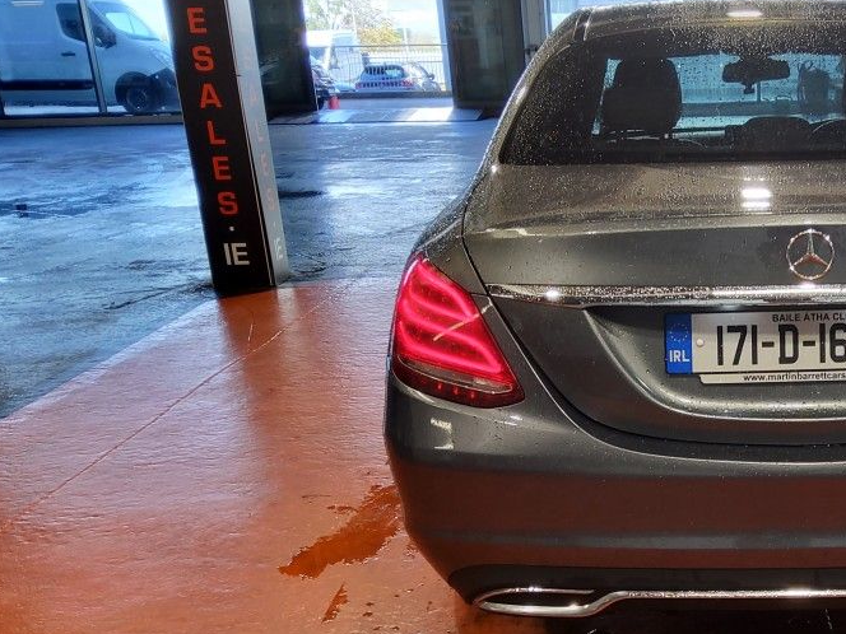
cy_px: 479
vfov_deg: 30.3
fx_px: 1149
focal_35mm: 47
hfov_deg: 38.1
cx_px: 738
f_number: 2
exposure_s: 1/100
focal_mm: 3.08
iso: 160
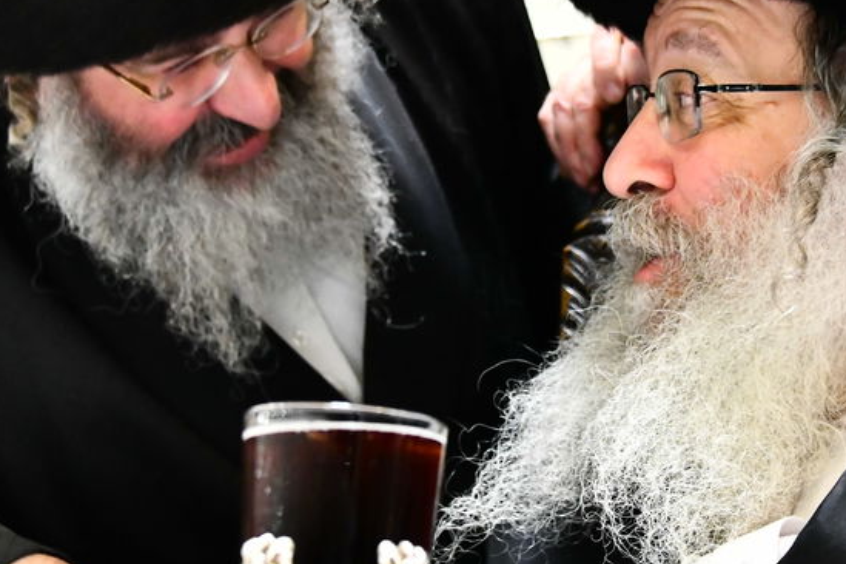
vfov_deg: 9.2
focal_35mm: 148
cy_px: 106
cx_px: 578
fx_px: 3478
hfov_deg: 13.8
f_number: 5
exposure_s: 1/100
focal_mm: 58
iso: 3200
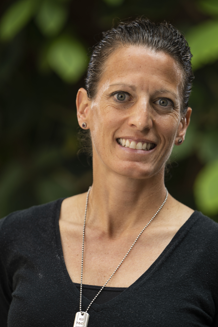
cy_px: 175
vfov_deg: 10.9
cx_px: 127
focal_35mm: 189
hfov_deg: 7.3
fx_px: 1717
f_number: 3.5
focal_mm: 154
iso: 125
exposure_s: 1/125
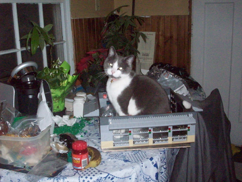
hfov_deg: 41.2
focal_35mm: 46
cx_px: 121
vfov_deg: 31.5
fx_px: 322
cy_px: 91
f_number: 3.1
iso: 800
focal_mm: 7.6
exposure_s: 1/71.9
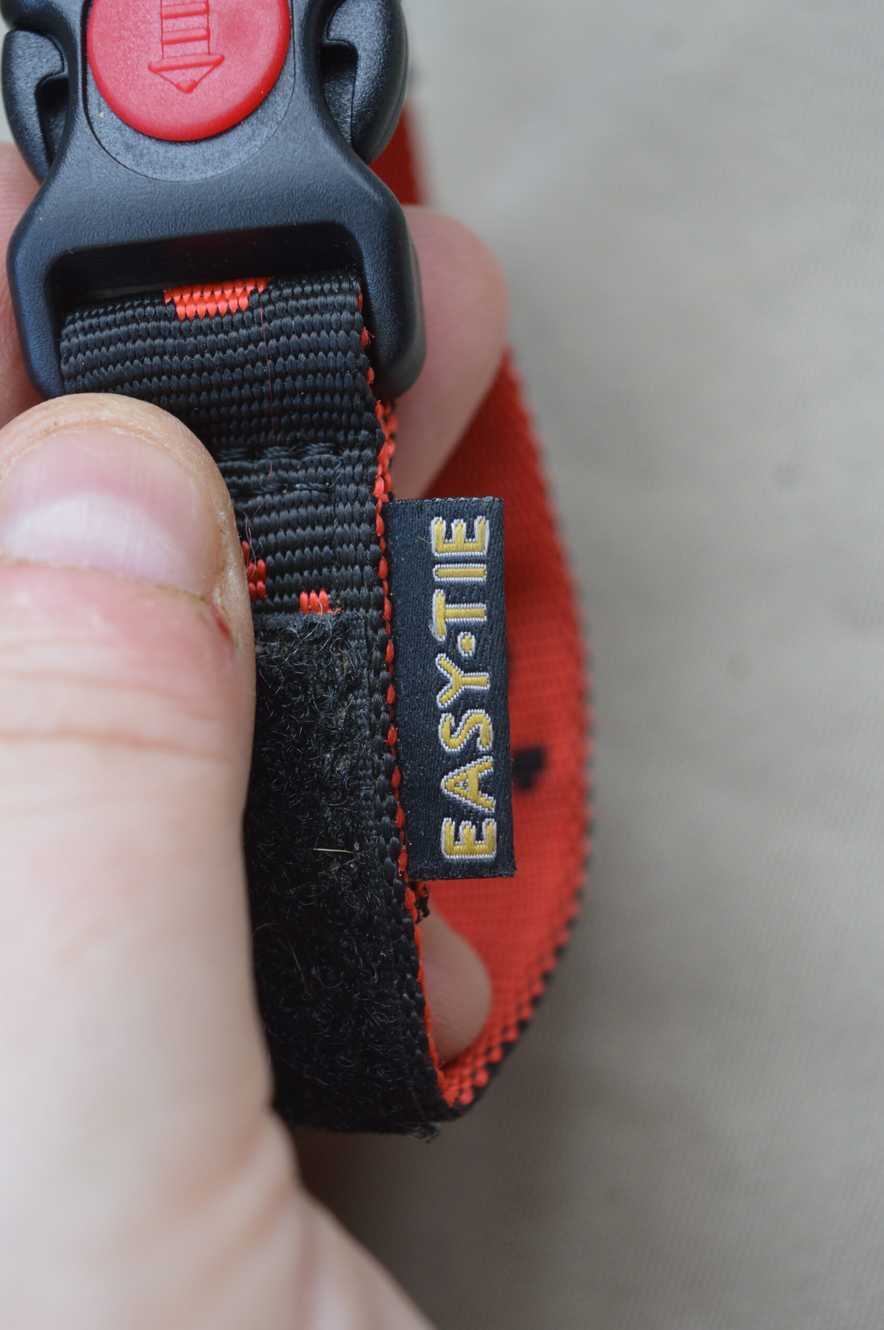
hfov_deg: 20.1
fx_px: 2491
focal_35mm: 68
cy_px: 665
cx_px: 442
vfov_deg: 29.9
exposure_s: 1/100
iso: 400
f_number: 5
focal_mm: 45
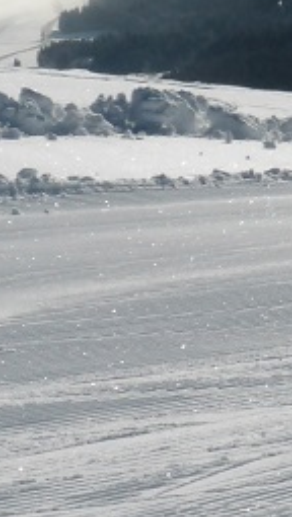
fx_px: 2937
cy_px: 16
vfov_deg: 10.0
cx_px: -209
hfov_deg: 5.6
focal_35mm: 214
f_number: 5.6
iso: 100
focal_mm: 8.5
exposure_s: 1/2000
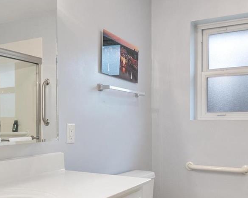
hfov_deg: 44.7
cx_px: 109
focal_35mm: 41
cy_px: 127
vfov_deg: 36.2
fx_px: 301
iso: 400
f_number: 8
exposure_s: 1/8
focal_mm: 8
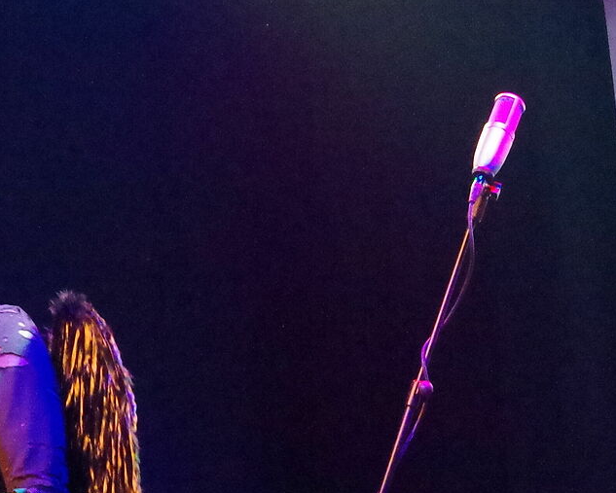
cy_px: 605
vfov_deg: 15.4
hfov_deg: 19.8
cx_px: 480
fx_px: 1751
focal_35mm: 96
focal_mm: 18
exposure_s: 1/40
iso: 12800
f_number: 5.6
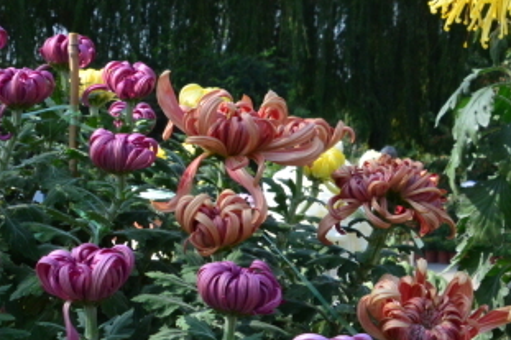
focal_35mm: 104
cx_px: -135
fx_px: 1470
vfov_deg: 13.1
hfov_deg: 18.5
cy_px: 273
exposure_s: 1/250
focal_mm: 21
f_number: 16
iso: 640
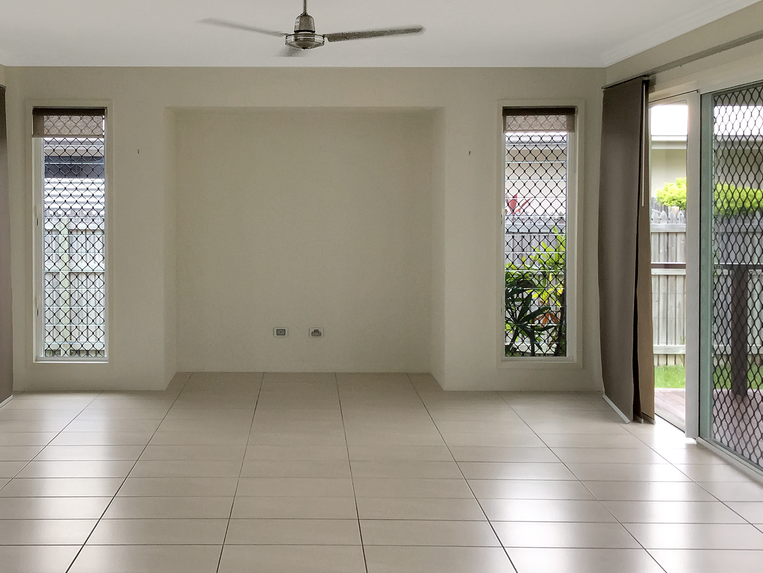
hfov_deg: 47.6
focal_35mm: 39
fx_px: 860
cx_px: 304
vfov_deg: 36.8
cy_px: 310
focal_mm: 3.3
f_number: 2.4
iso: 32
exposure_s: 1/100
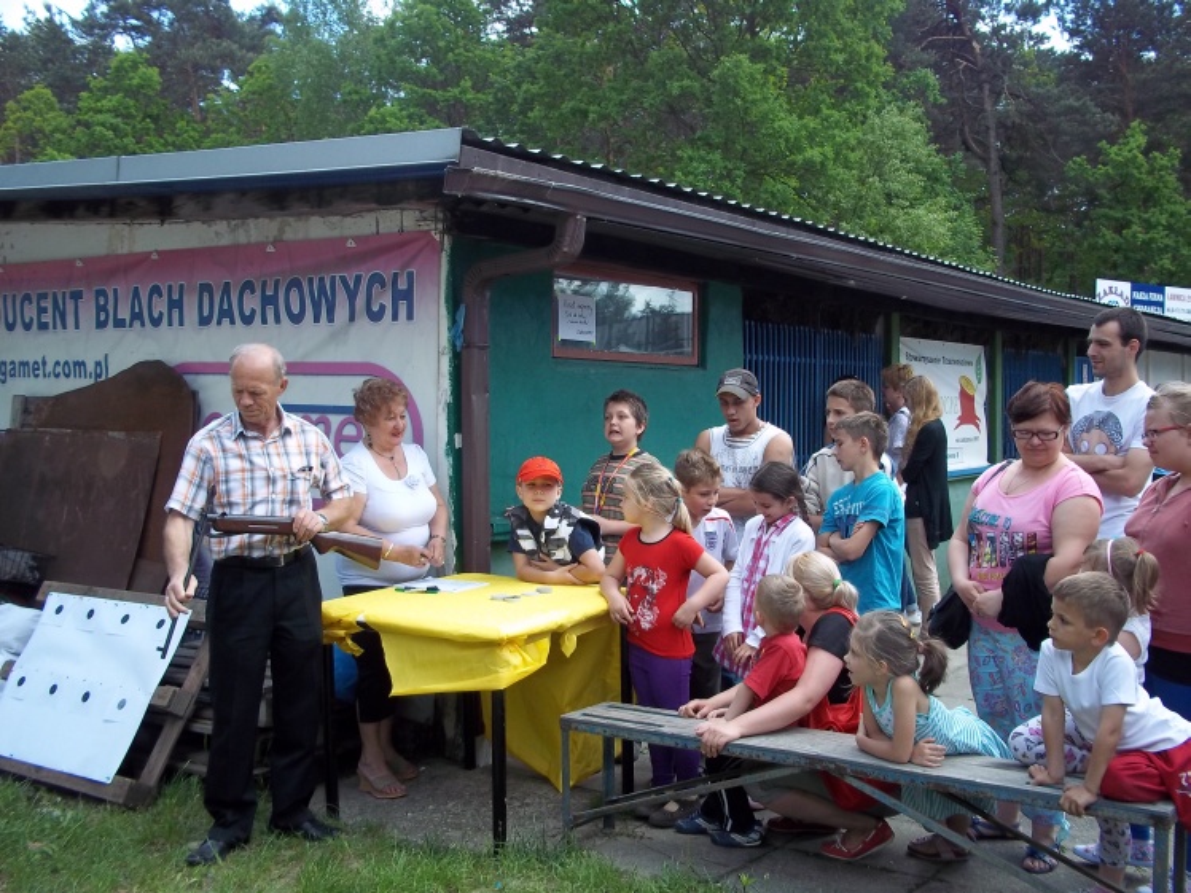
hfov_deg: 51.4
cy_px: 446
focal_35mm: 36
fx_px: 1239
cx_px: 596
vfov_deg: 39.7
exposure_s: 1/320
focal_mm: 6.5
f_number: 3.1
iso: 80
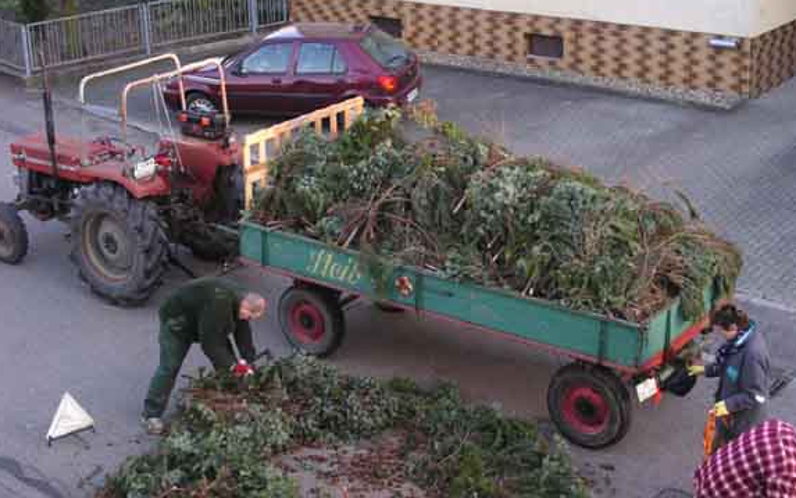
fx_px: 1323
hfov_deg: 33.5
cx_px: 388
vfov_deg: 21.3
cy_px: 211
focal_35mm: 61
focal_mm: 11.3
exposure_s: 1/45
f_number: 3.5
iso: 200
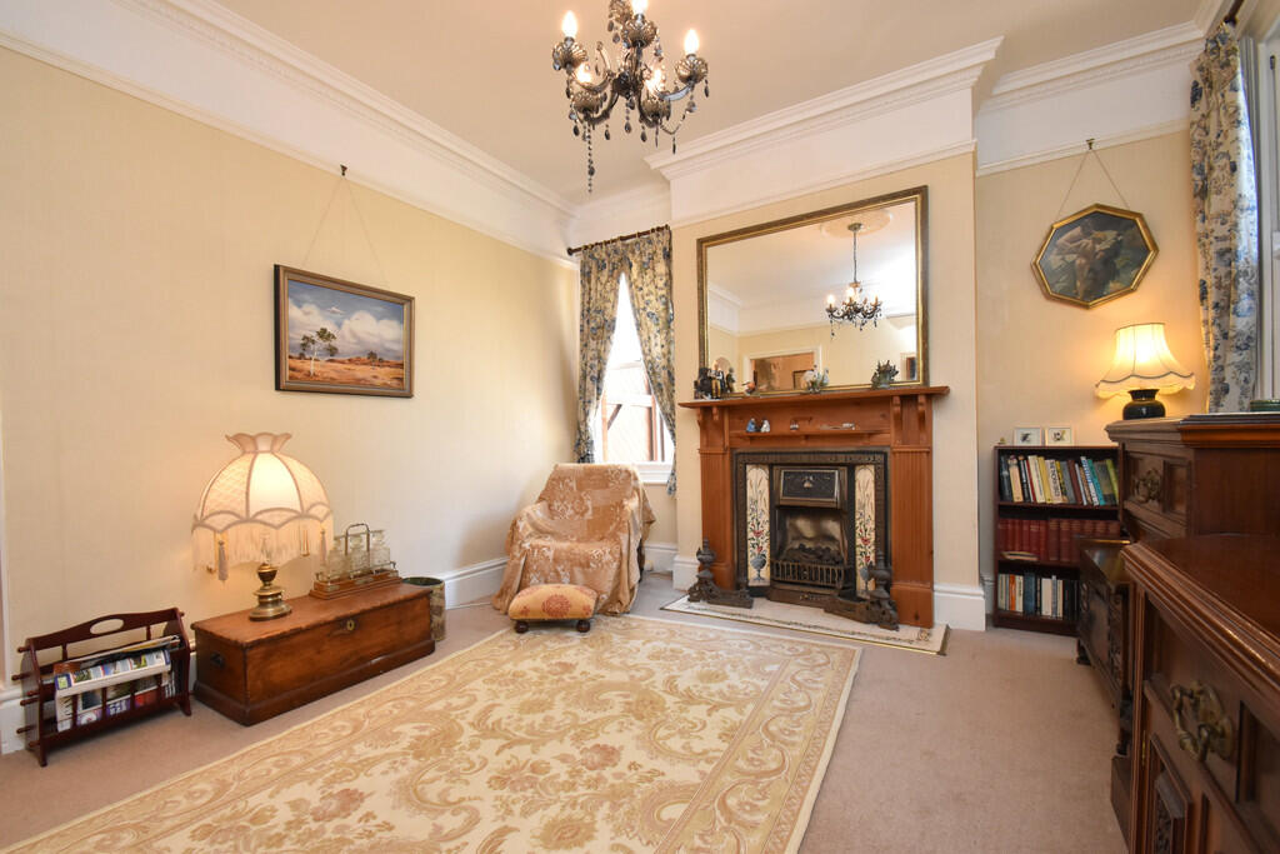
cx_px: 640
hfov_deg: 100.4
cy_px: 427
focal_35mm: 15
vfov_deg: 77.3
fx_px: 533
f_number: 9
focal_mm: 10
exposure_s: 1/60
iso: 1600
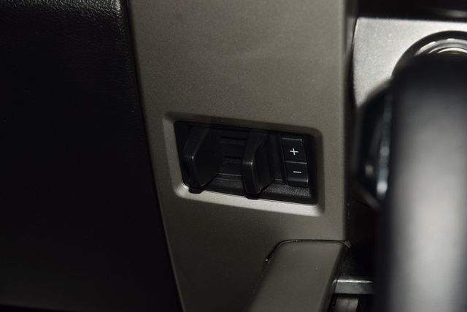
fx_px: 1362
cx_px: 234
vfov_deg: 13.0
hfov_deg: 19.5
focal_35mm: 105
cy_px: 156
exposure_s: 1/125
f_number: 8
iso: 100
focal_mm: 70
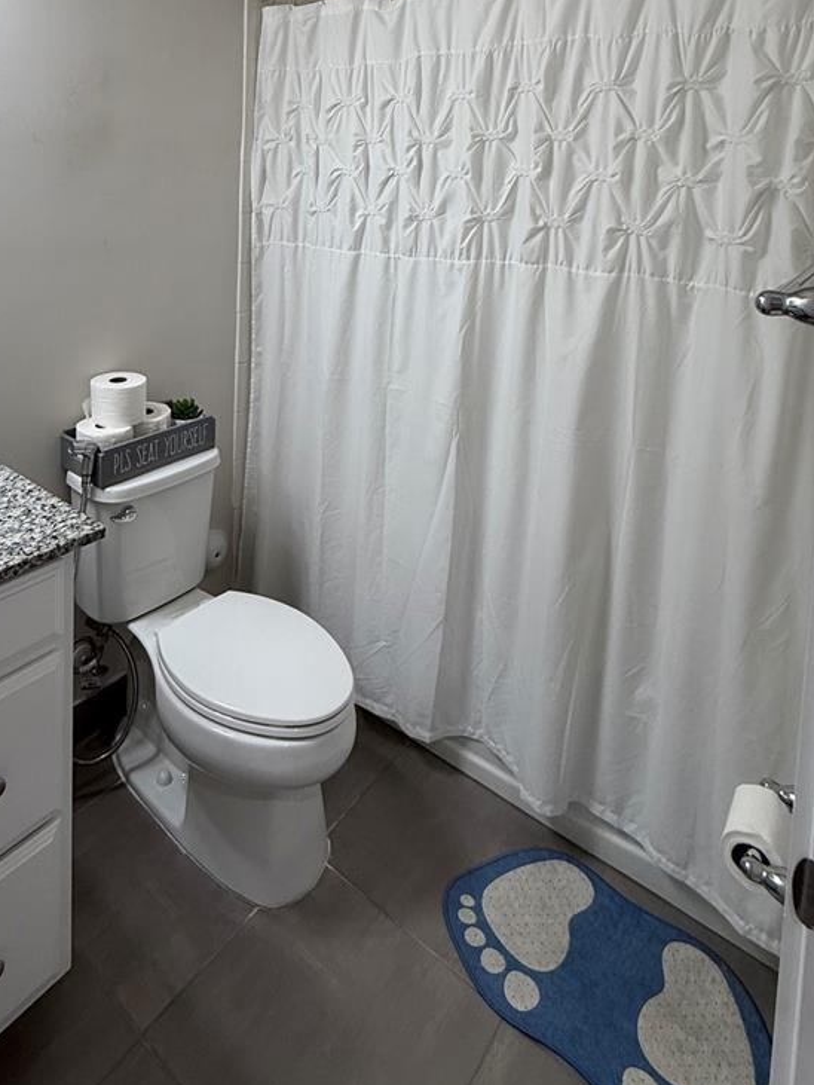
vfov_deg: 67.8
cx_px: 296
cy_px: 236
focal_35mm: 23
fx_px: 721
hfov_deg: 58.0
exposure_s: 1/120
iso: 125
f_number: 2.2
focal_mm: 2.22
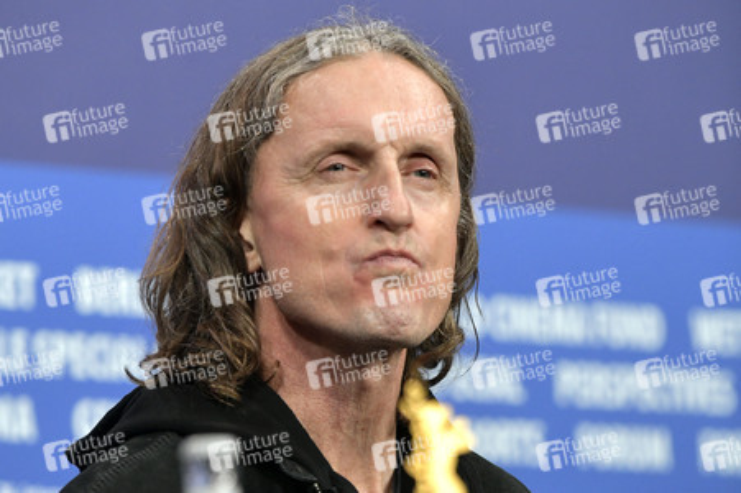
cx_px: 370
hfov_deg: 10.3
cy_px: 246
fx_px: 4114
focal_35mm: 200
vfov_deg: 6.9
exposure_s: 1/250
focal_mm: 200
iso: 2000
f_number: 5.6
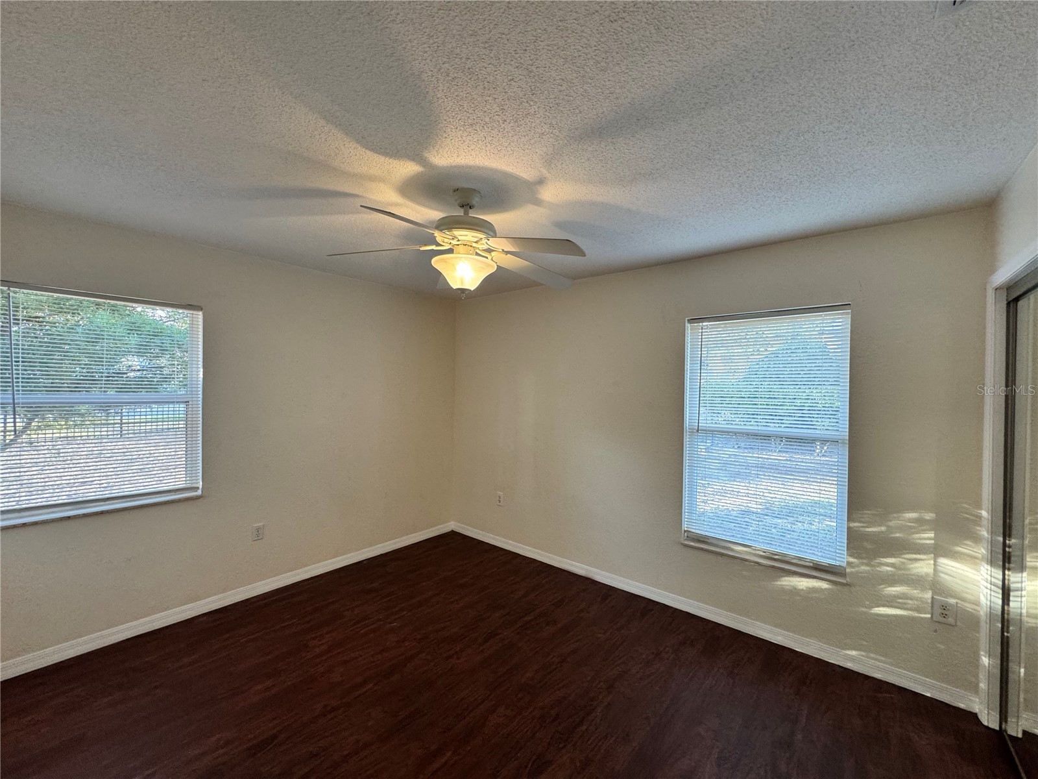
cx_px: 519
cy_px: 390
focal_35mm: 14
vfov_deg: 85.7
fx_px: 420
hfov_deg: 102.1
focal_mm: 2.22
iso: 200
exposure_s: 1/60
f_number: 2.2
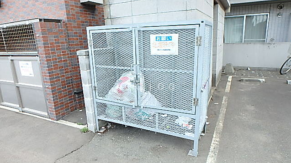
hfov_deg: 78.7
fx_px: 177
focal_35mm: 23
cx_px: 146
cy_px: 86
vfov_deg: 49.5
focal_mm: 3.7
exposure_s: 1/125
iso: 125
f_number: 3.5
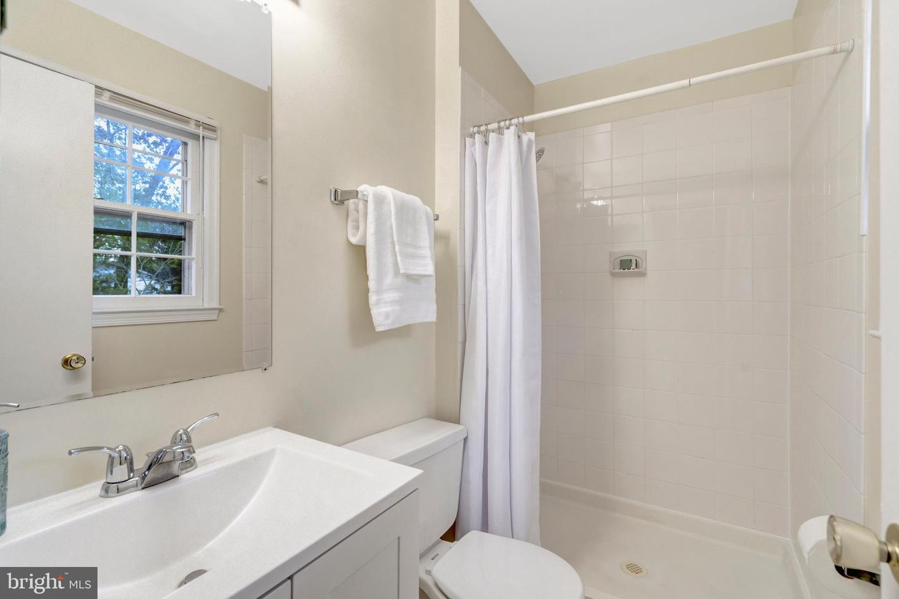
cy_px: 300
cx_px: 450
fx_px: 400
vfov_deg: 73.7
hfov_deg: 96.7
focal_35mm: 16
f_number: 8
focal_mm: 16
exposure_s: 1/80
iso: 1250
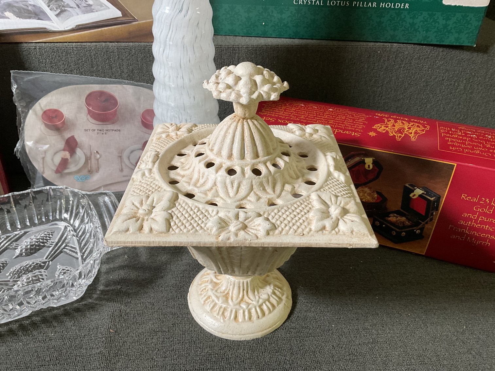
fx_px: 415
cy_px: 186
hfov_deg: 61.7
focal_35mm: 29
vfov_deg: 48.2
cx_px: 248
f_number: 1.8
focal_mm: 3
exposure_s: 1/60
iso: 80
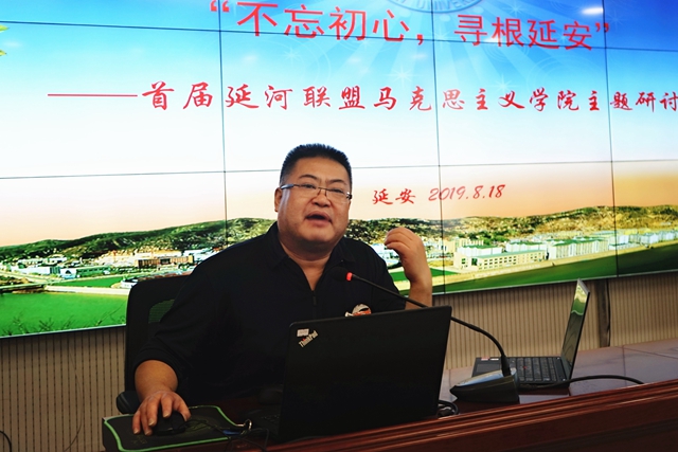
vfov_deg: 43.6
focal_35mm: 30
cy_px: 226
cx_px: 339
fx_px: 565
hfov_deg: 61.9
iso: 125
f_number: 4
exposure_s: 1/60
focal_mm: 30
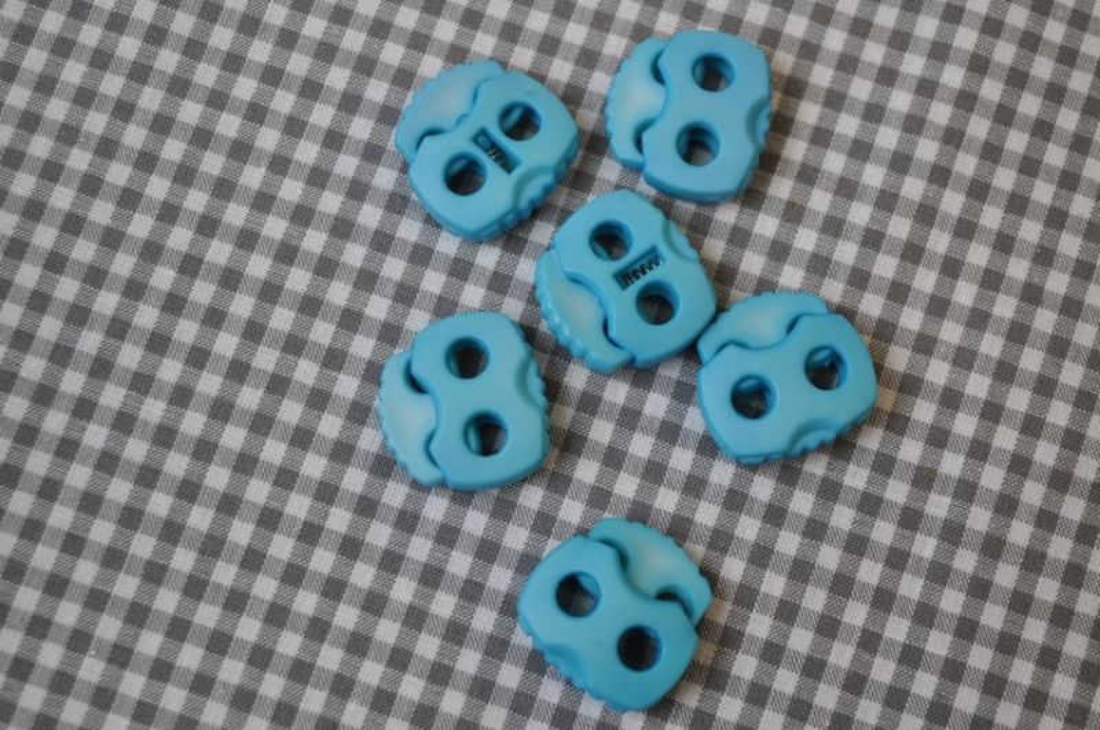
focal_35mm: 60
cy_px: 365
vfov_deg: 22.6
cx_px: 550
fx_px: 1831
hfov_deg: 33.4
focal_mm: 40
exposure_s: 1/125
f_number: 5.6
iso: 400
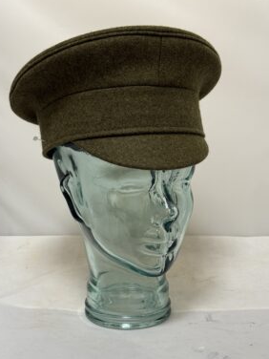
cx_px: 130
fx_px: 528
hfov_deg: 28.6
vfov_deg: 37.5
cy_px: 185
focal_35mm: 51
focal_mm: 6.76
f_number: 1.78
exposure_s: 1/50
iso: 125
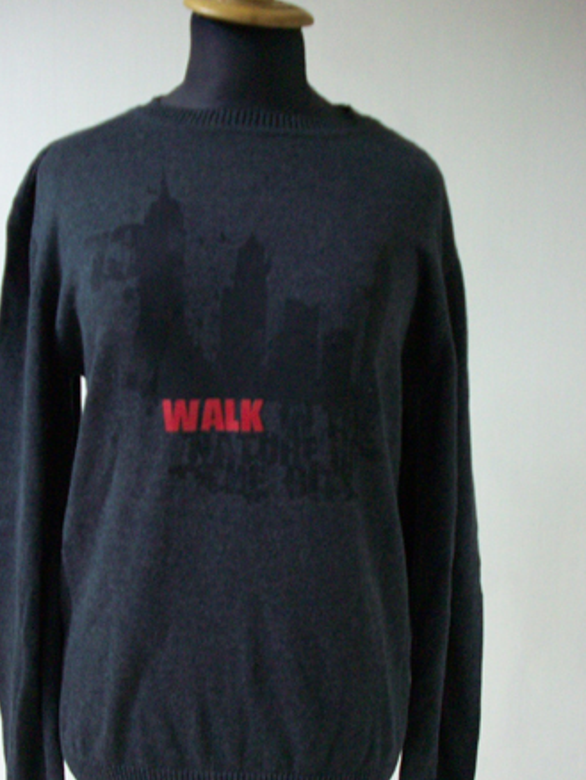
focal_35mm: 45
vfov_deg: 41.9
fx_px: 1015
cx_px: 233
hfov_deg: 32.1
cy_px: 451
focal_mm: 6.2
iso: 200
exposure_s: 1/8
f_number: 2.8
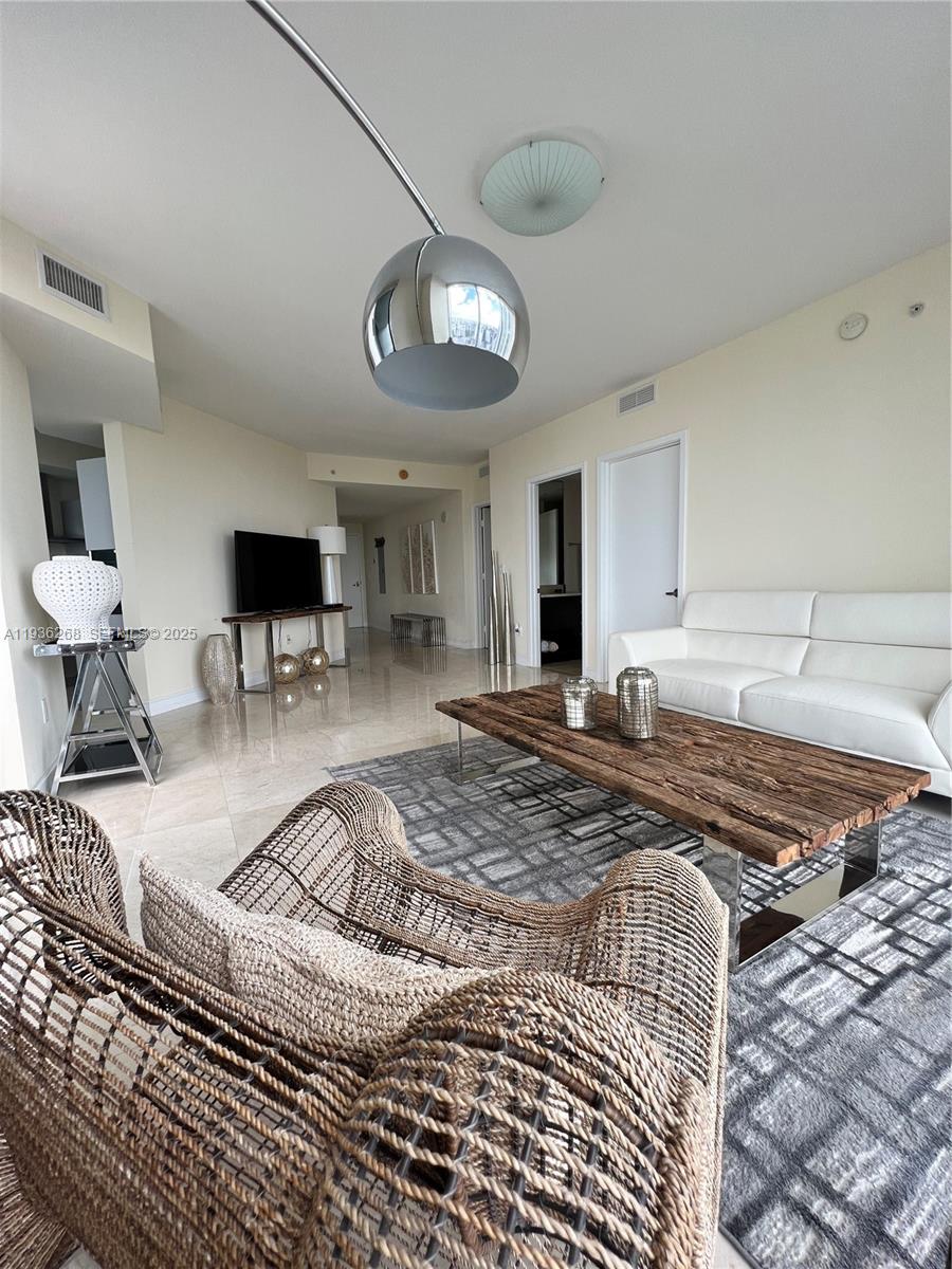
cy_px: 634
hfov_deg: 89.9
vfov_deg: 106.2
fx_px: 477
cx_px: 476
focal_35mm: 13
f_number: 1.8
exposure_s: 1/122
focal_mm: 1.57
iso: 64
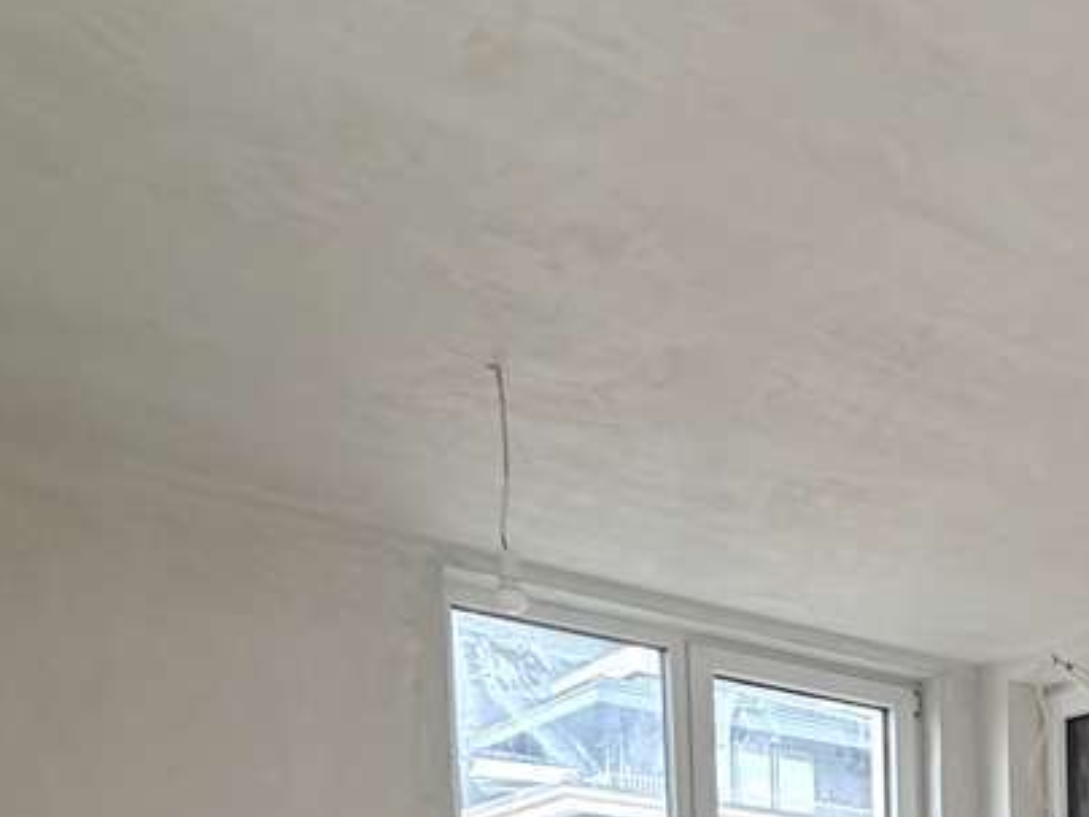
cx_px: 1671
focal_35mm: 52
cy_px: 1247
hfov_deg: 26.0
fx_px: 1636
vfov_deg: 22.6
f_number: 2.2
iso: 80
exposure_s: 1/121
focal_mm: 2.22
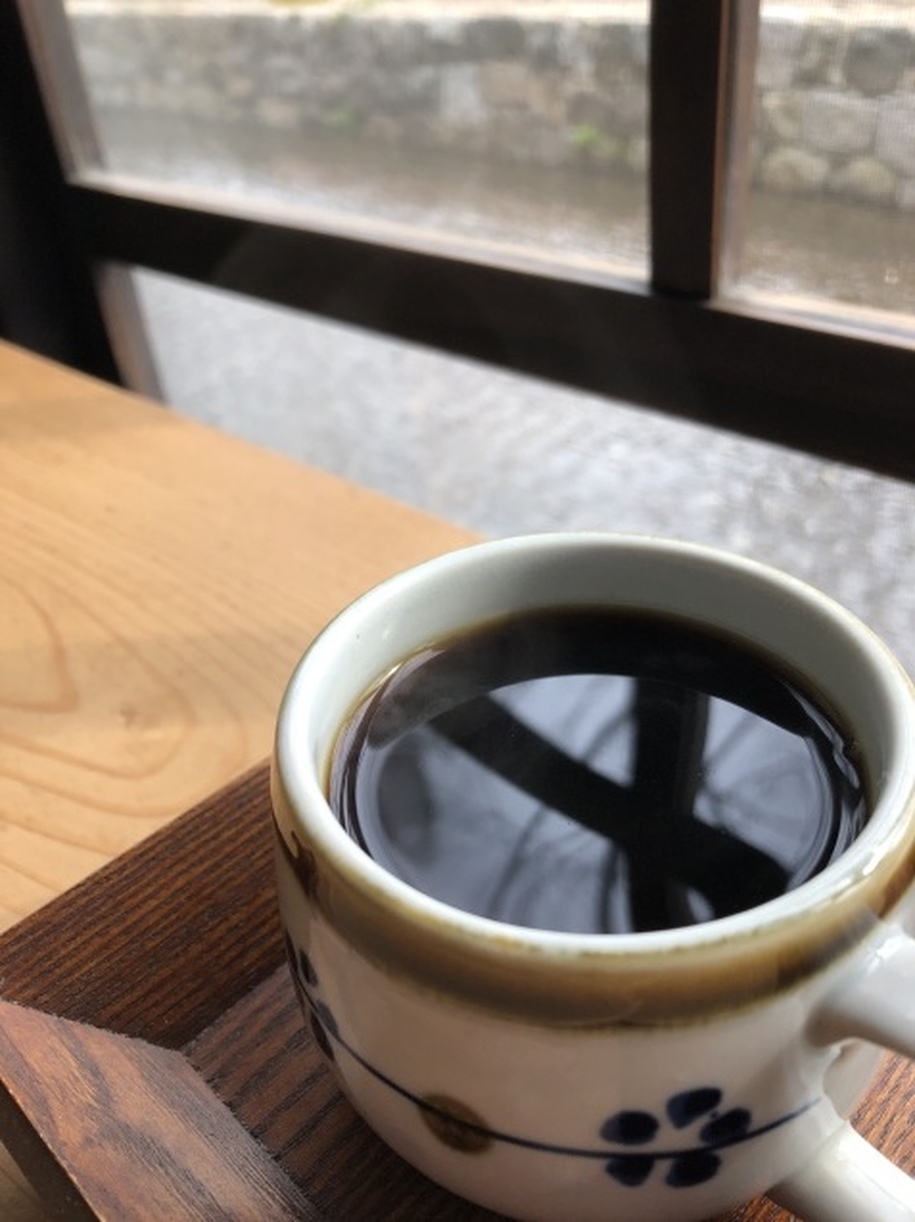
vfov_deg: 63.5
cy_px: 611
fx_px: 988
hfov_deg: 49.7
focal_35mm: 28
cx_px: 458
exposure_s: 1/120
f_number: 1.8
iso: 50
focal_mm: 3.99
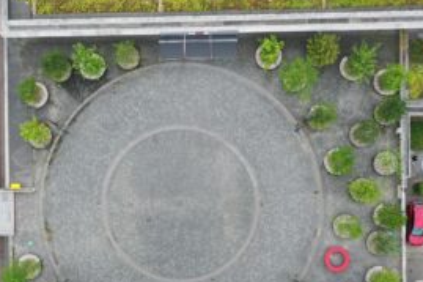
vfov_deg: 26.8
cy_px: 191
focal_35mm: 50
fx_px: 587
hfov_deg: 39.4
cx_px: 160
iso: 400
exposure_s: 1/500
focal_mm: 10.26
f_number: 5.6
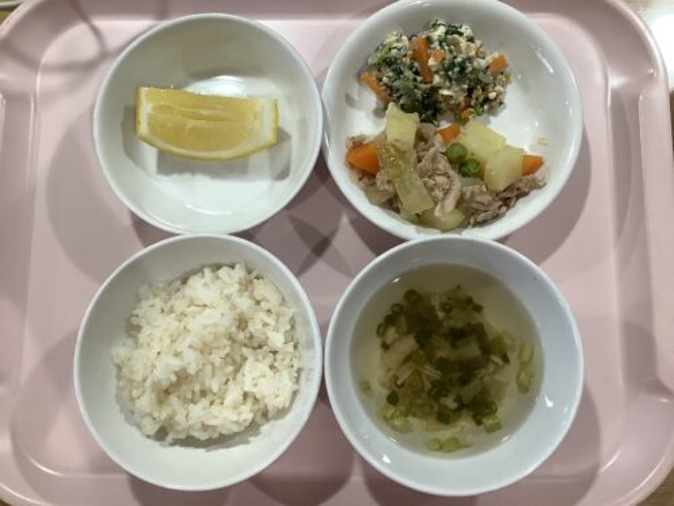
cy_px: 253
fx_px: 604
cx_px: 337
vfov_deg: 45.4
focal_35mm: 31
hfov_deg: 58.4
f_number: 2.4
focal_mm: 3.3
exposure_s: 1/60
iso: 100
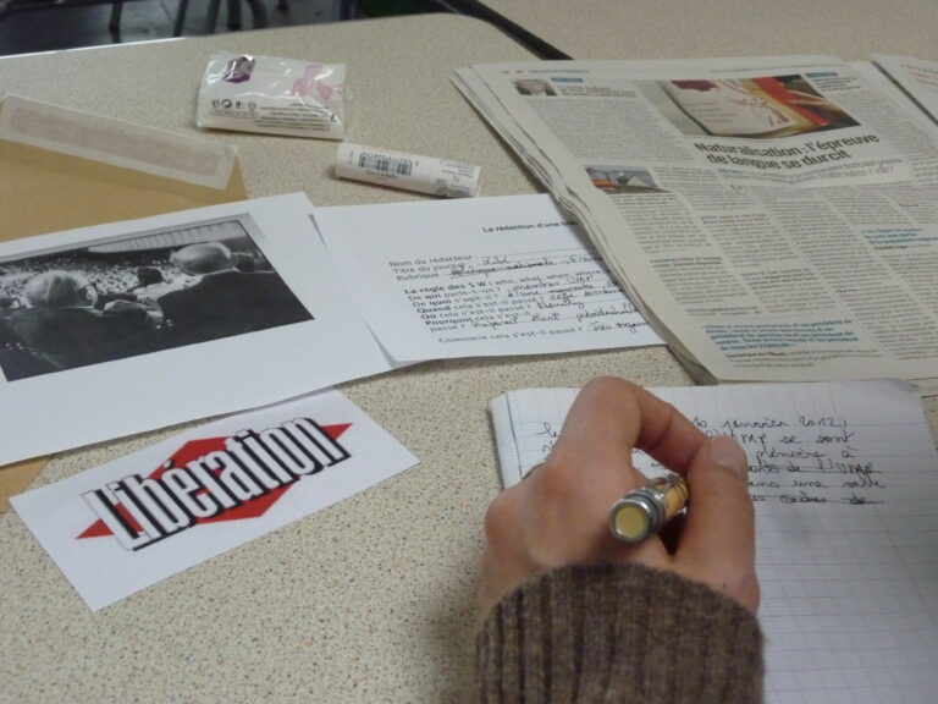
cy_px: 352
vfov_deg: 32.2
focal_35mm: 45
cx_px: 469
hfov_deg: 42.1
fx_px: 1219
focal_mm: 8.1
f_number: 4.2
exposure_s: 1/50
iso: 800
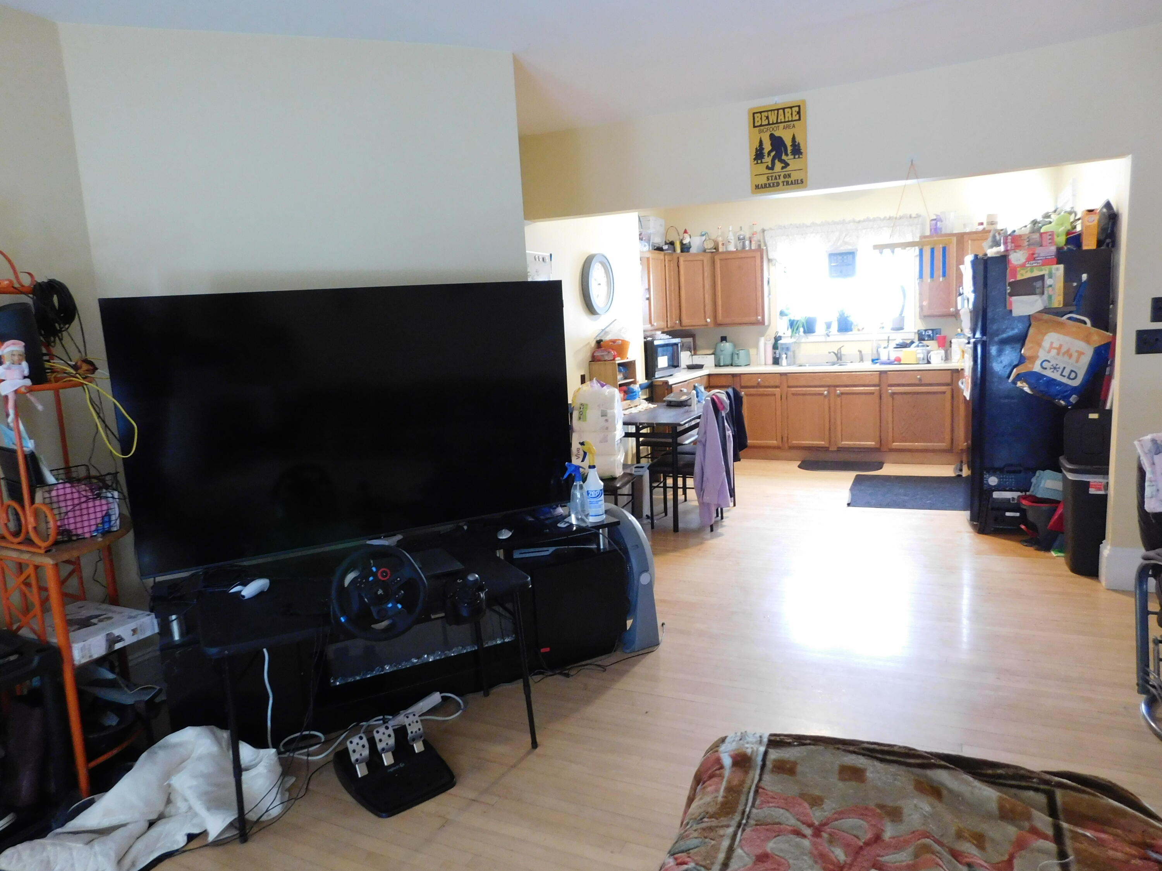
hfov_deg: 73.9
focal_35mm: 23
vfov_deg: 58.9
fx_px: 772
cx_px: 581
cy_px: 436
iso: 400
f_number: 3
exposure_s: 1/13
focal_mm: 4
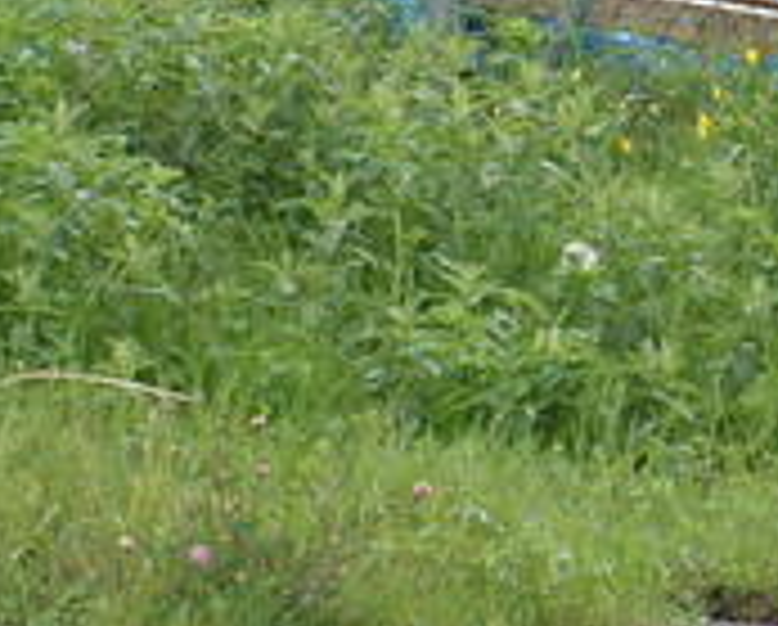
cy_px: 203
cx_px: 1043
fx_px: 10125
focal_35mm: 439
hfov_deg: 4.4
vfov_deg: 3.5
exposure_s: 1/125
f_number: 3.4
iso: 64
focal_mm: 21.8
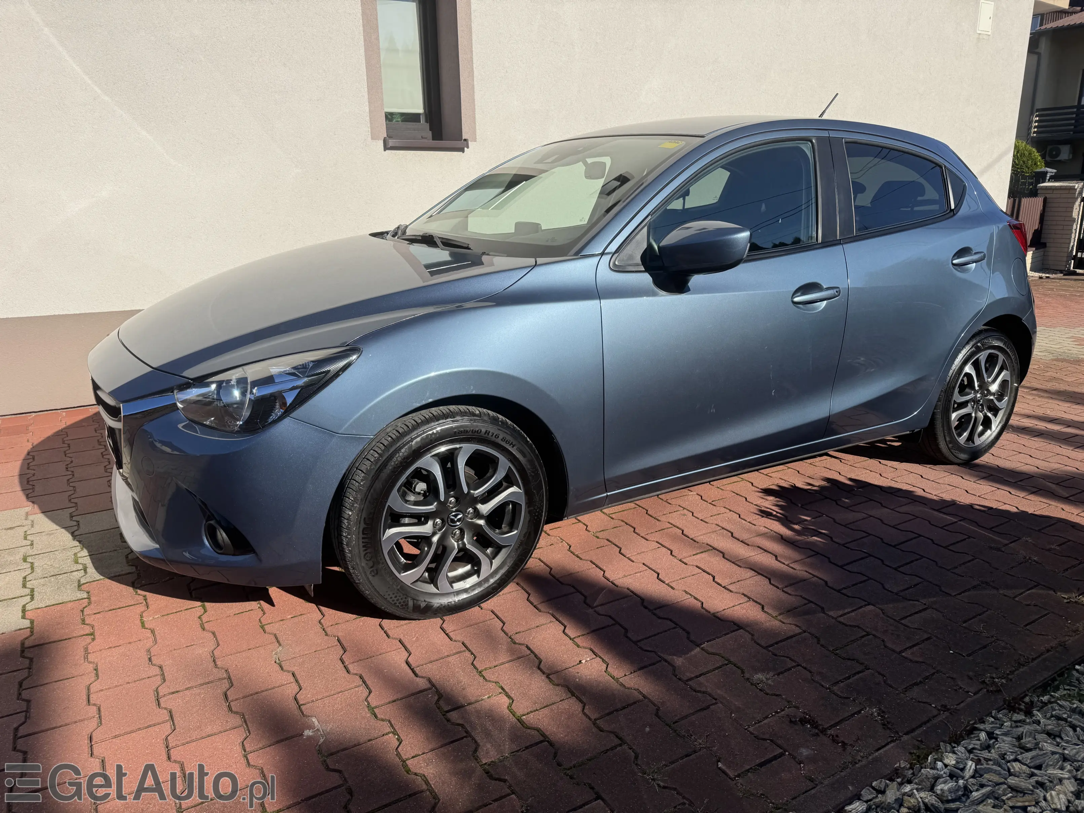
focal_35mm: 24
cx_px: 542
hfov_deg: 71.6
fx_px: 752
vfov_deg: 56.8
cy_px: 406
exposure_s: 1/6410
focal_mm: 6.76
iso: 80
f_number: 1.78
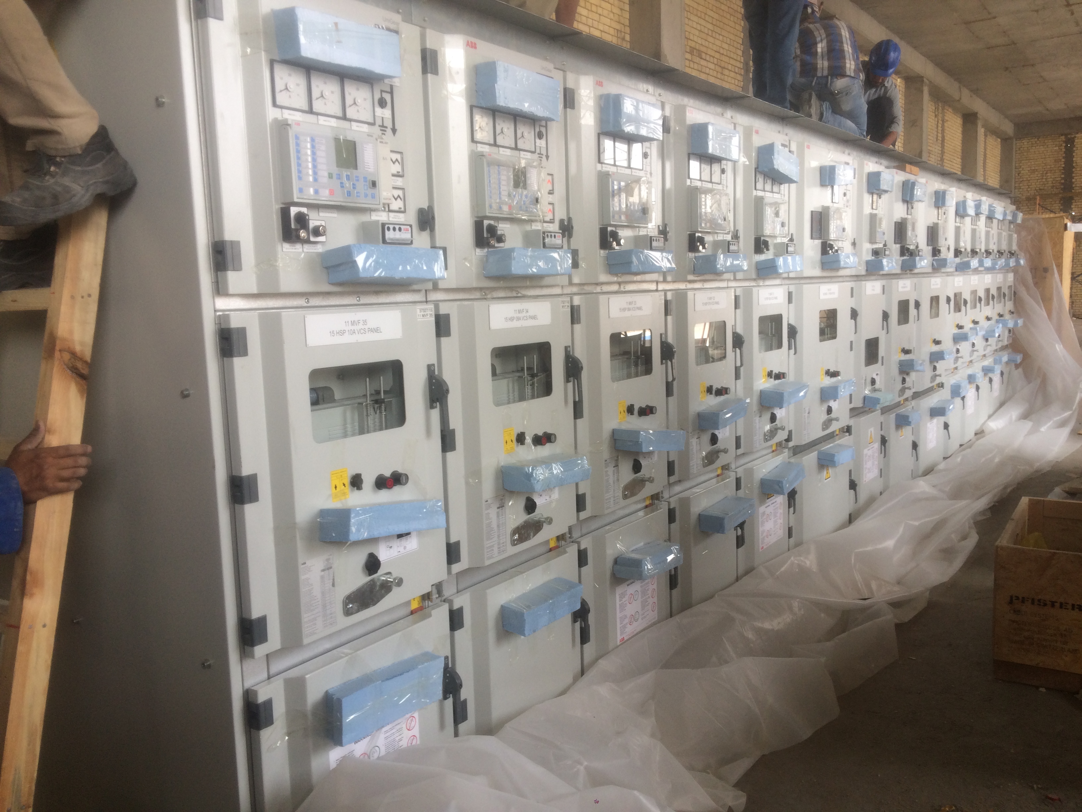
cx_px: 541
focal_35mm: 29
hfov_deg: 61.7
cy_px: 406
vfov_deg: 48.2
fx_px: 906
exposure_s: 1/100
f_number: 2.2
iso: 32
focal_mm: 4.15
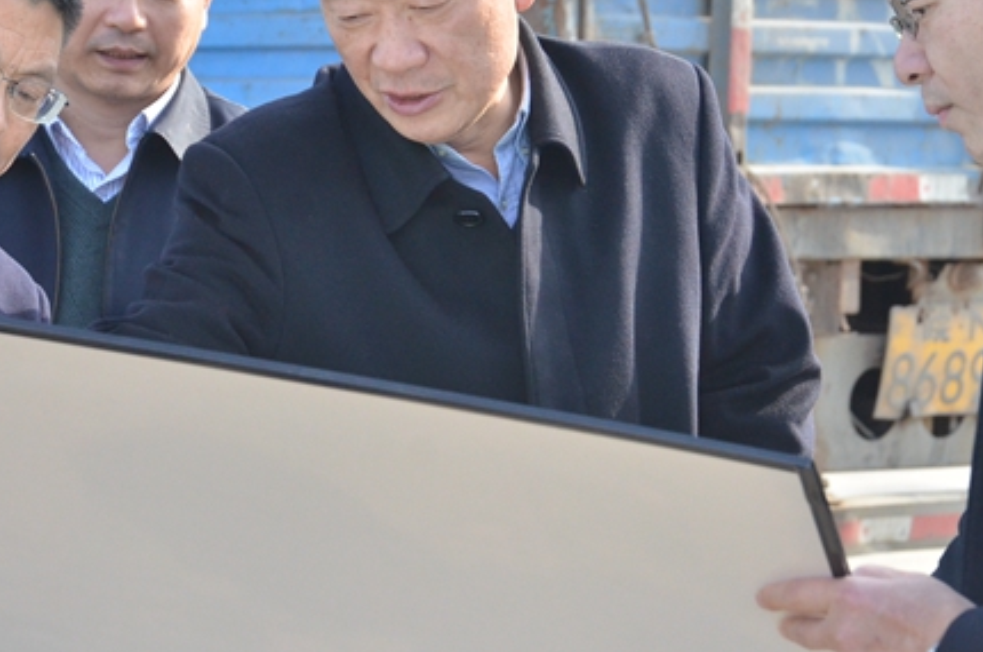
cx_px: 489
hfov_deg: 12.8
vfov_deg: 8.5
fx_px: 4388
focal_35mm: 161
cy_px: 238
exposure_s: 1/800
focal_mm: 66
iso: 1600
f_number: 7.1
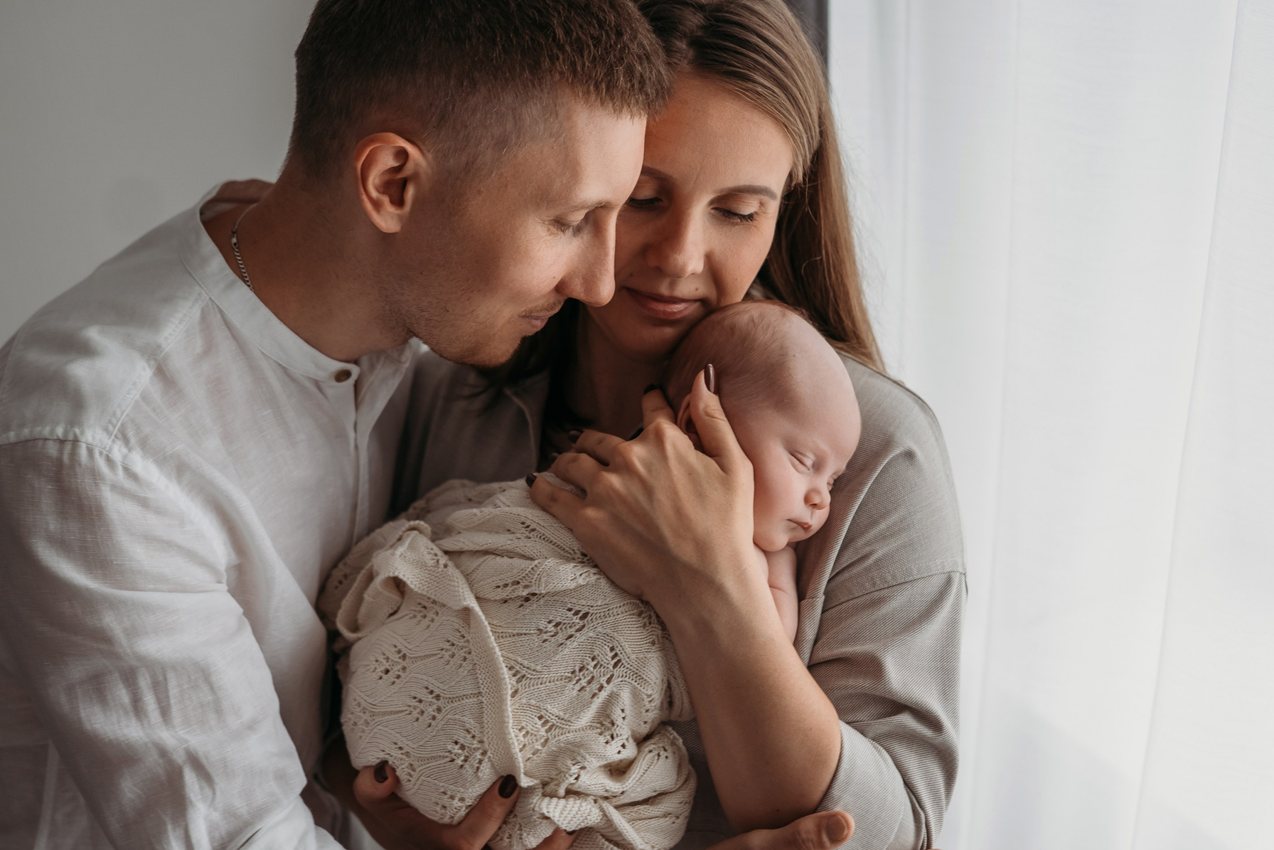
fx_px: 1769
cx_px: 680
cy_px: 458
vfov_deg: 27.0
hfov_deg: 39.6
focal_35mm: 50
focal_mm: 35
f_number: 2.5
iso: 200
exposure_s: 1/125
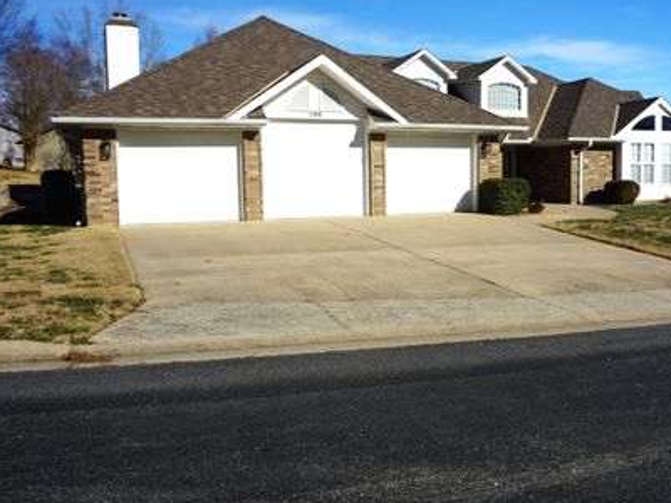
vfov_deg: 39.6
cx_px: 404
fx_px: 698
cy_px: 235
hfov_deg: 51.0
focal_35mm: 36
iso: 100
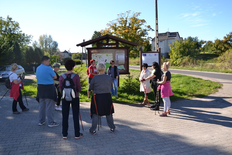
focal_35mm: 27
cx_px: 116
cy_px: 78
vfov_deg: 47.9
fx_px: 174
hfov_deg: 67.4
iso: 100
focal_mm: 18
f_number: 6.3
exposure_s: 1/200
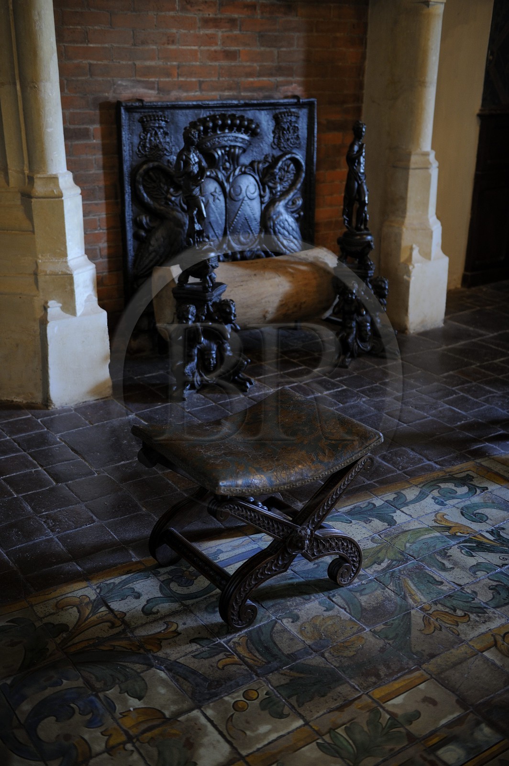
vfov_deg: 50.7
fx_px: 807
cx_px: 254
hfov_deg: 35.0
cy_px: 383
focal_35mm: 38
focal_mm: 38
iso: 800
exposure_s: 1/30
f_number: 2.8
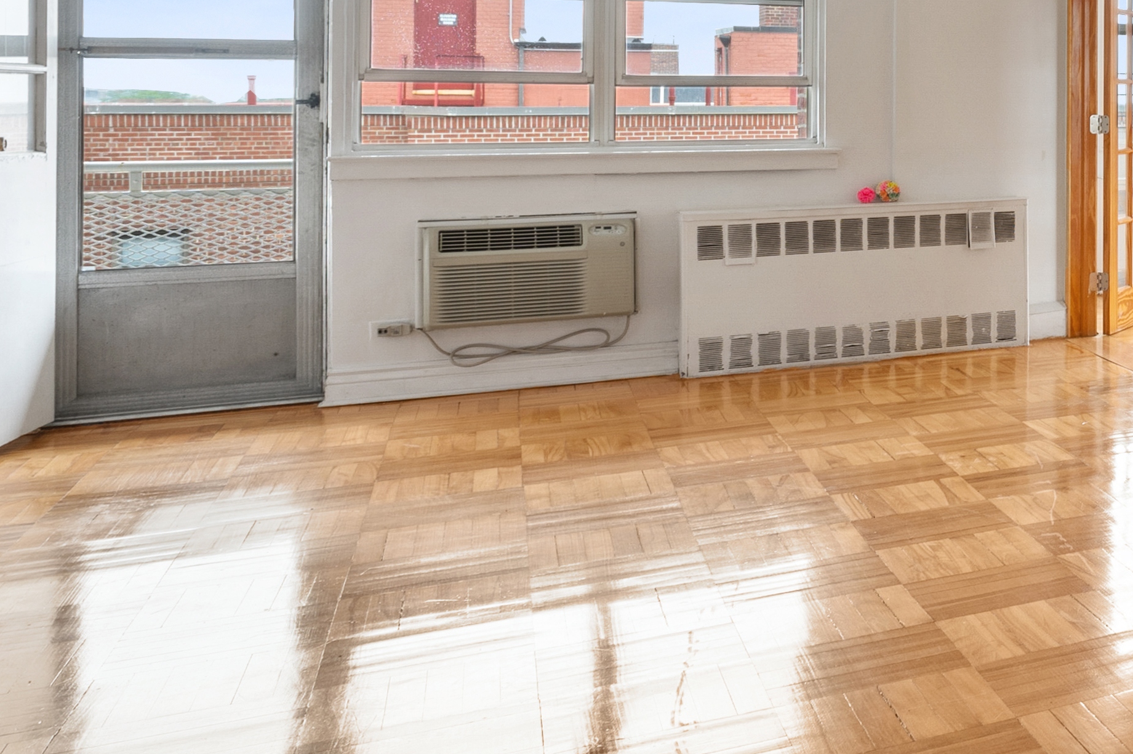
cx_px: 1752
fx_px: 1447
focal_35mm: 46
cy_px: 219
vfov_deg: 28.9
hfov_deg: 27.3
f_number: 11
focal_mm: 14
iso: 200
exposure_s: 1/1.67
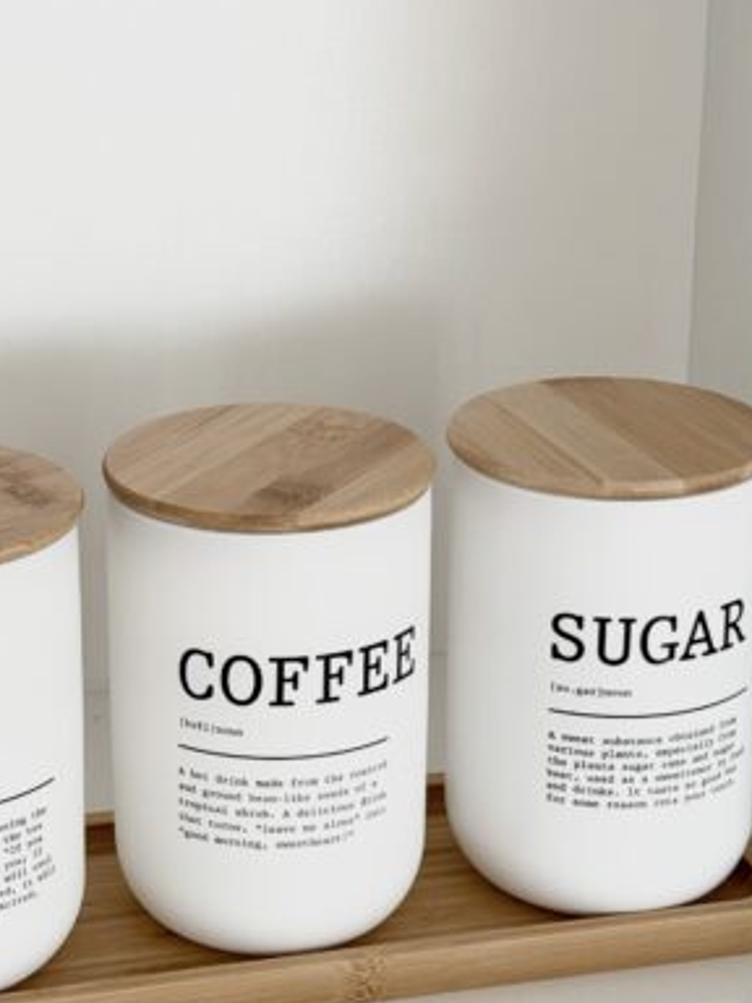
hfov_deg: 14.8
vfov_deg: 19.6
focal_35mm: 100
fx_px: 2897
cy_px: 405
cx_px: 230
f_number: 1.78
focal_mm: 6.76
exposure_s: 1/122
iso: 64
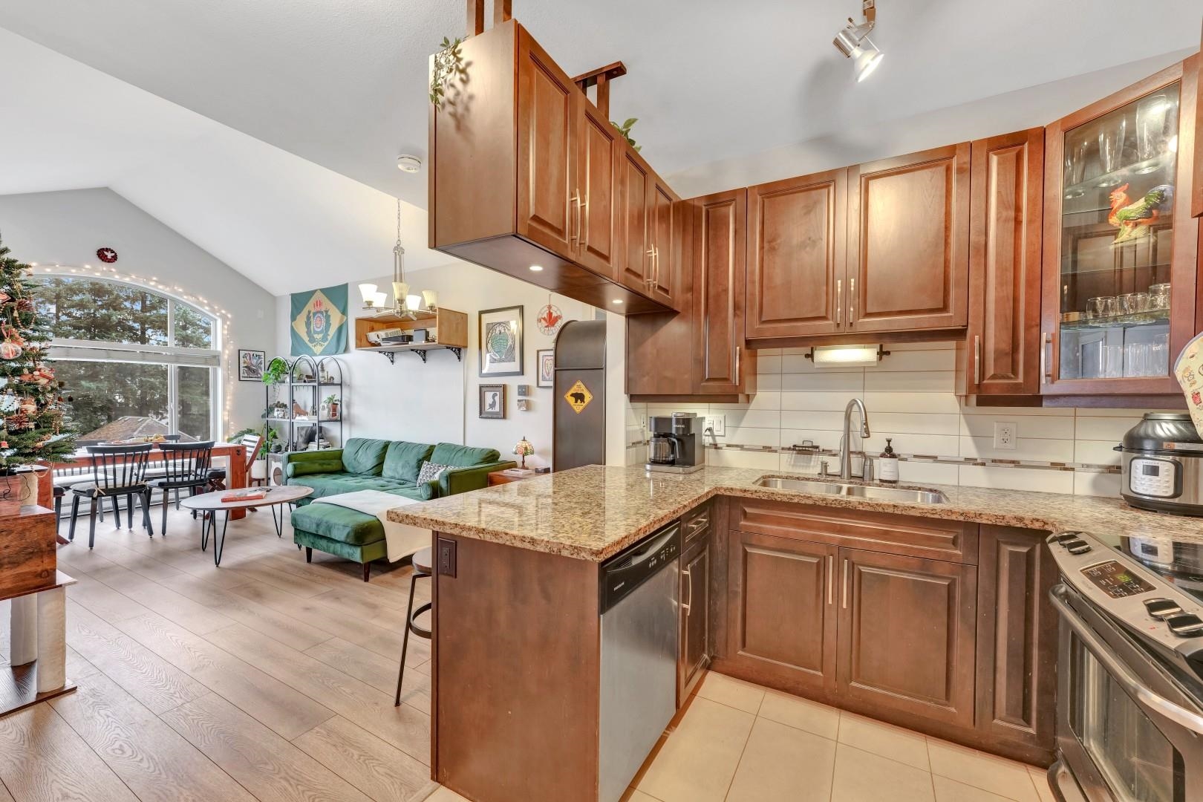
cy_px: 401
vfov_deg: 81.2
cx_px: 602
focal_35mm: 14
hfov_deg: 104.3
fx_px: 468
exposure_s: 1/4
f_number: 8
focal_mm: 14
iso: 400
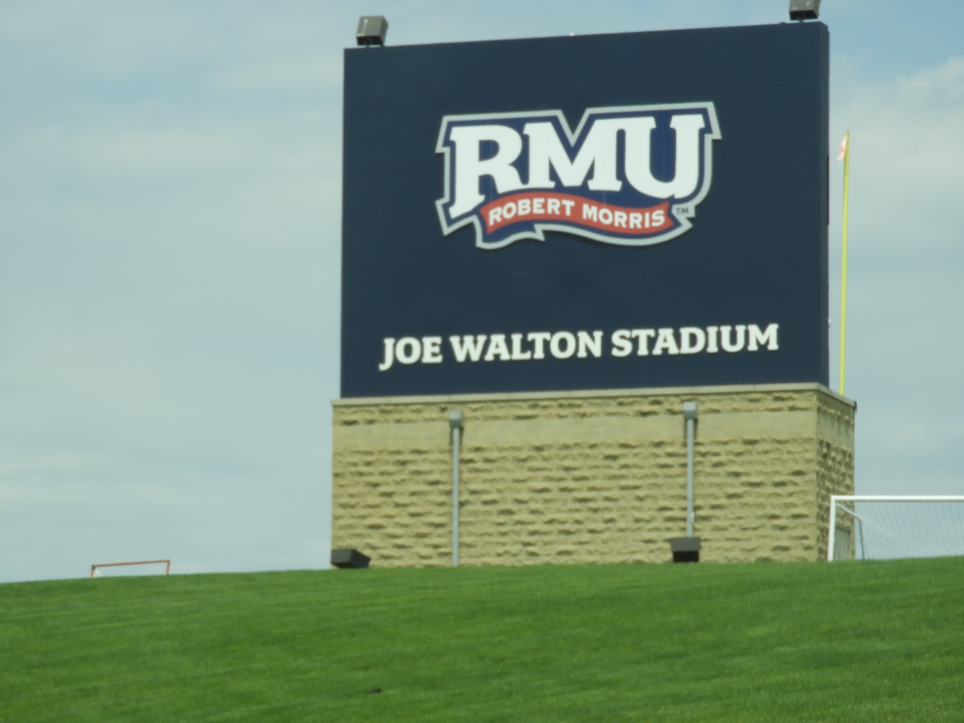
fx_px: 5013
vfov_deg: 8.2
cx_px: 482
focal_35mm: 180
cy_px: 362
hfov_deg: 11.0
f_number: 5.3
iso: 100
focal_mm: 32.2
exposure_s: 1/500
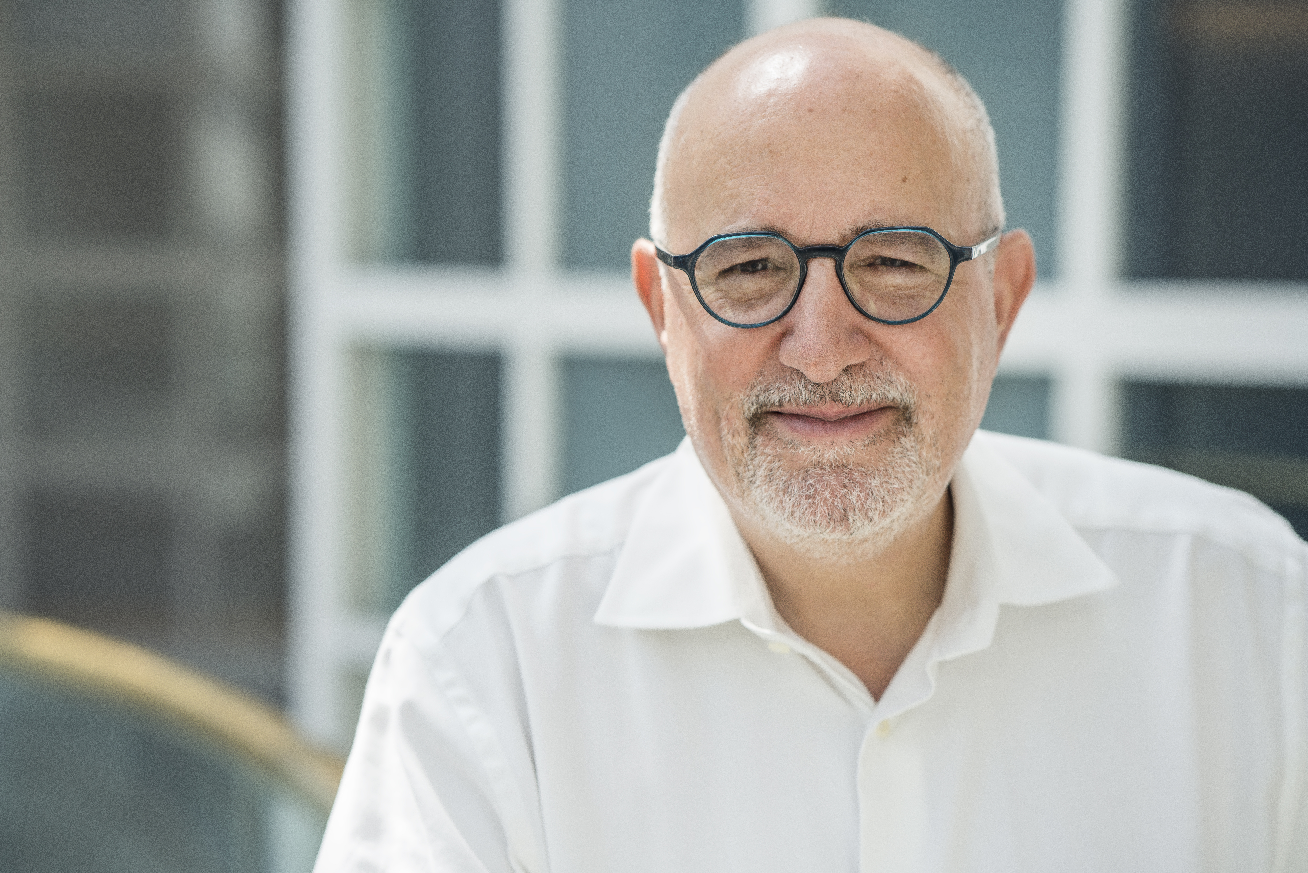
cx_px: 654
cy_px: 436
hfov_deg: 23.9
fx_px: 3089
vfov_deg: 16.1
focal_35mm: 85
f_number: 3.2
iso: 160
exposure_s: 1/200
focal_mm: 85
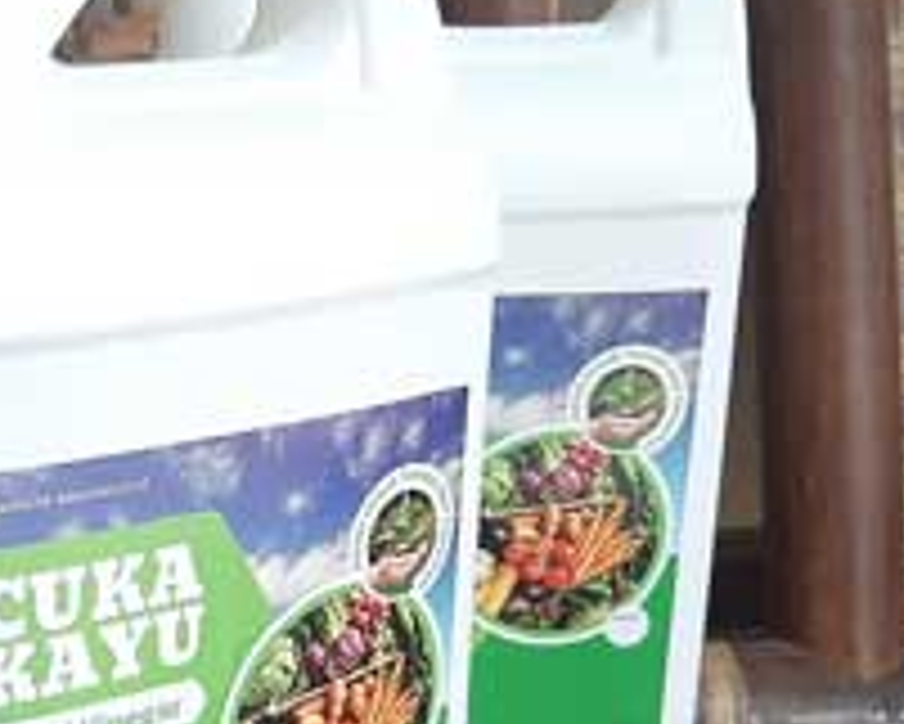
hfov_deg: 28.9
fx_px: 1686
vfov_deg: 24.0
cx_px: 108
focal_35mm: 63
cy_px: 531
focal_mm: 3.93
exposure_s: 1/20
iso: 500
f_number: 1.7
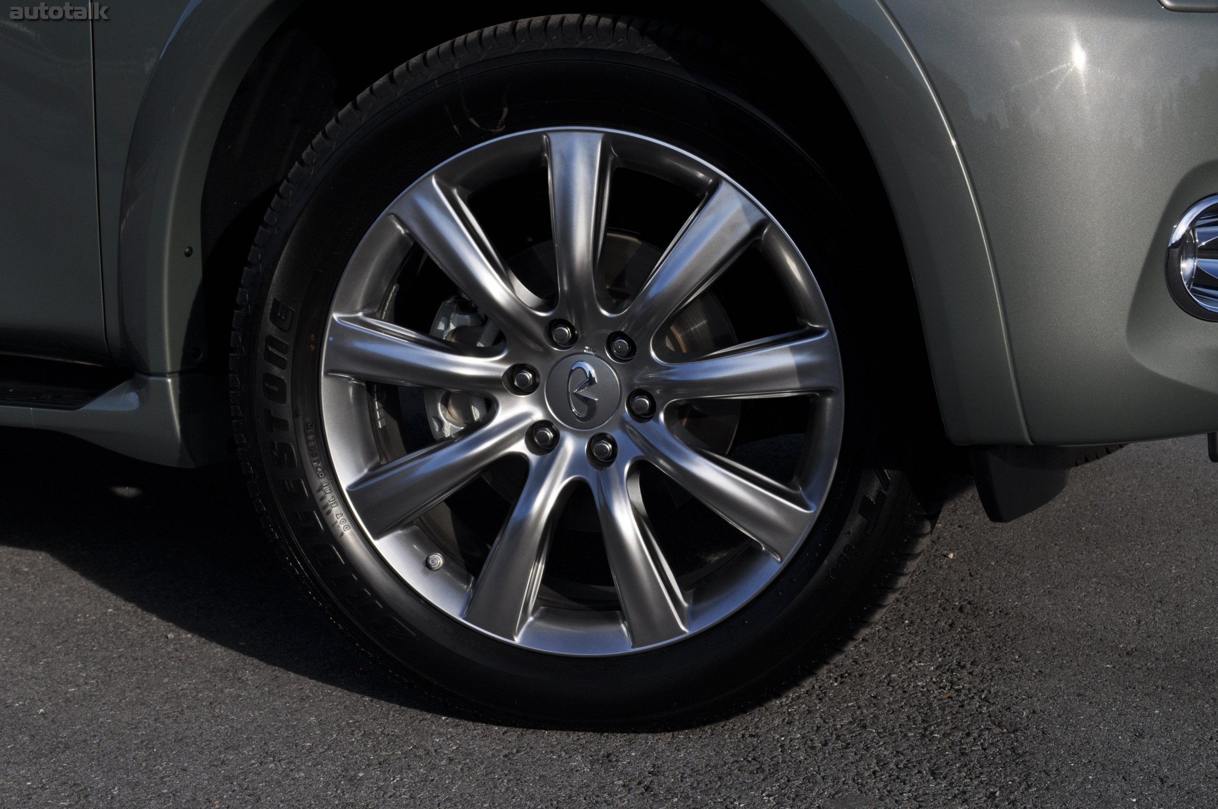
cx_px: 609
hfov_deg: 37.9
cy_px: 404
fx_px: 1774
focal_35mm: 52
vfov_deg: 25.7
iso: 200
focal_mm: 35
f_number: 10
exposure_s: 1/400
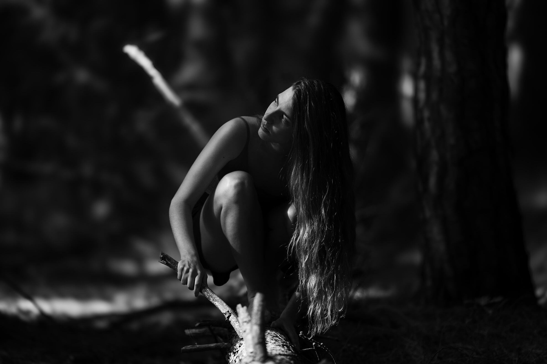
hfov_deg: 15.2
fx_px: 2051
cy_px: 182
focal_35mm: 135
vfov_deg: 10.2
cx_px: 274
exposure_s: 1/400
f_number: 1.8
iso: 50
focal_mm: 135
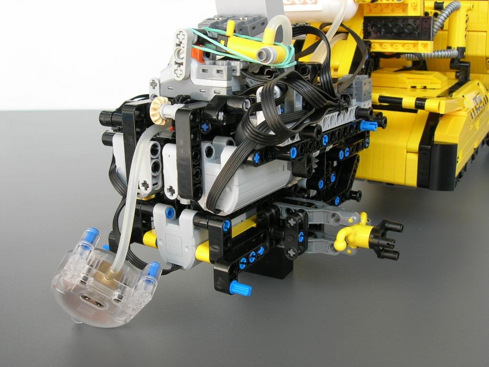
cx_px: 244
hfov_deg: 49.0
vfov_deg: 37.7
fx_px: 537
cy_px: 184
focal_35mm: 38
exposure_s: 1/63
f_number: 4.8
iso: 64
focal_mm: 7.8
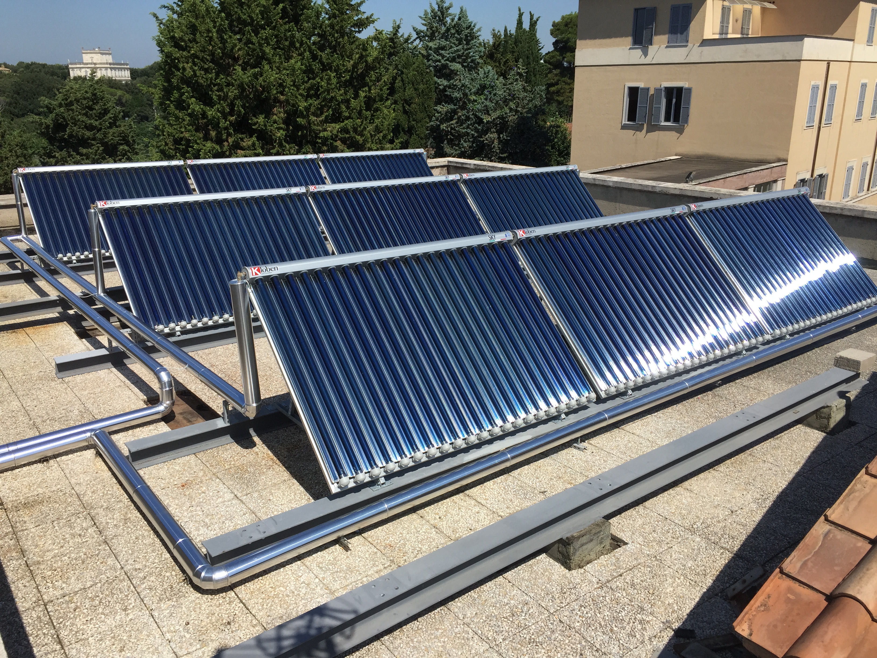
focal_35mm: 29
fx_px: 735
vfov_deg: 48.2
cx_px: 438
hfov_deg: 61.7
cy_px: 329
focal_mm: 4.15
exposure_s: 1/2825
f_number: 2.2
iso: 32
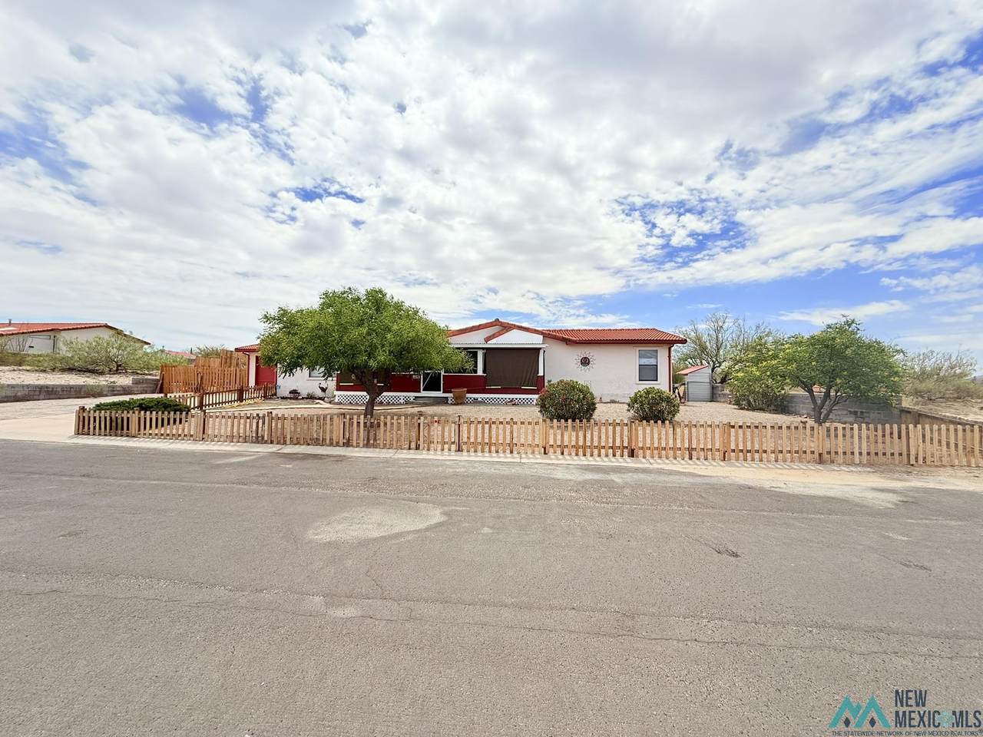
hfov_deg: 102.1
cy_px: 368
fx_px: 398
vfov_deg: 85.7
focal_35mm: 14
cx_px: 492
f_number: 2.2
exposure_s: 1/4425
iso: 50
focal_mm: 2.22
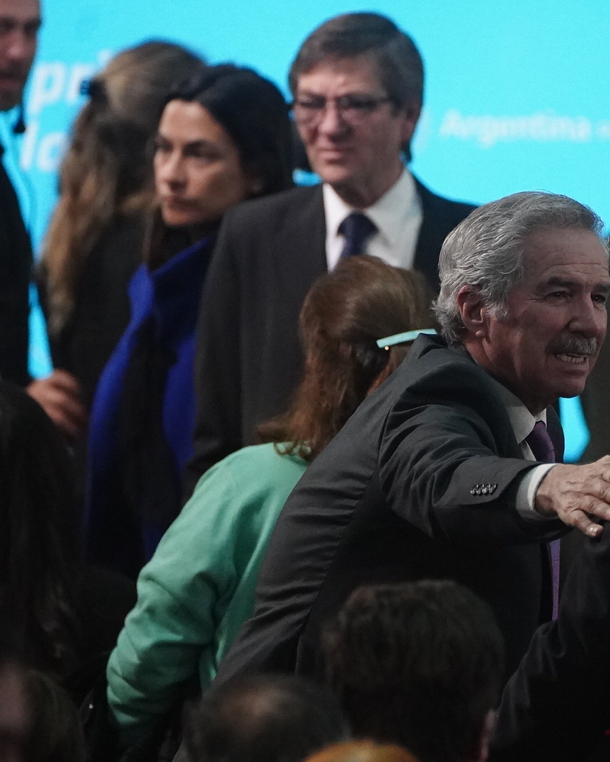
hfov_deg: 1.8
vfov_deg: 2.3
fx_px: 19109
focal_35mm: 847
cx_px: 540
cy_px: 381
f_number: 5.6
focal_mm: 400
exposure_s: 1/1000
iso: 8000
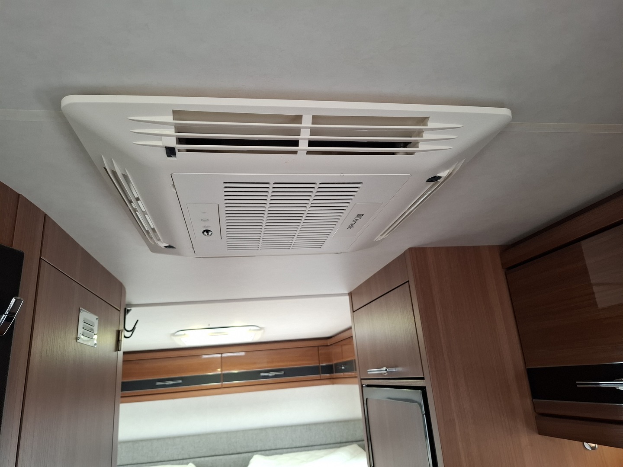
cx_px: 312
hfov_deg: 73.9
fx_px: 414
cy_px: 234
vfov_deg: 58.9
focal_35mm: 23
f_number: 1.8
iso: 320
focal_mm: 5.54
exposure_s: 1/100
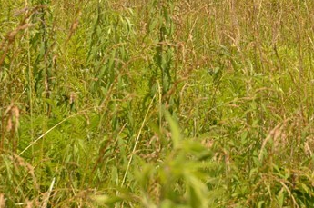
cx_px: 243
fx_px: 1442
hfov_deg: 12.4
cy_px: -25
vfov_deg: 8.2
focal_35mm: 166
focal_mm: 35
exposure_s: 1/250
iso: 100
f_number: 8
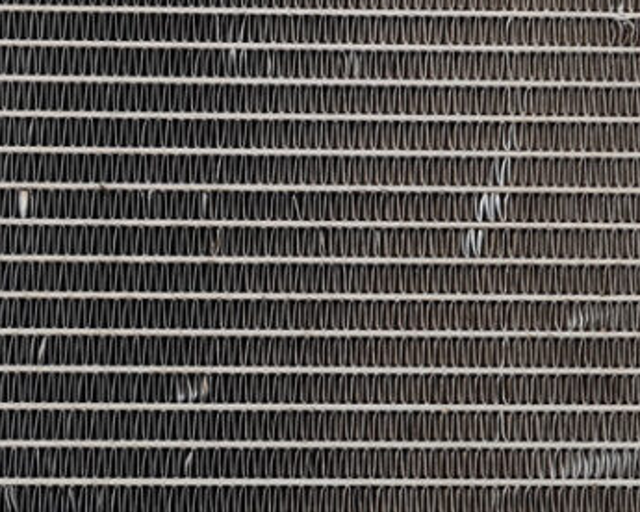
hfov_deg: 18.6
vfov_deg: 14.9
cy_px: 106
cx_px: 297
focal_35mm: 103
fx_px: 1951
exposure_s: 1/50
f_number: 1.8
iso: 320
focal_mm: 5.4
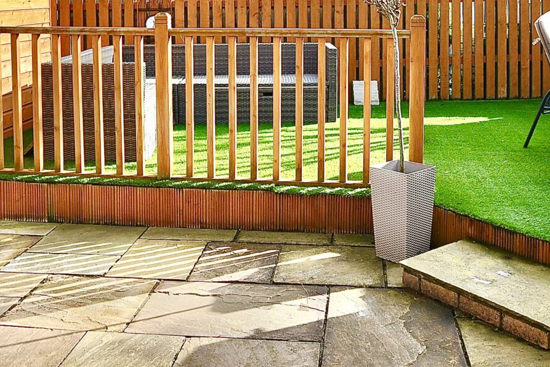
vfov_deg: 29.7
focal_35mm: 43
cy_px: 26
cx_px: 292
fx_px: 657
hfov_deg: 45.4
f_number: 8
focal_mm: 10
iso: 100
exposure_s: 1/125
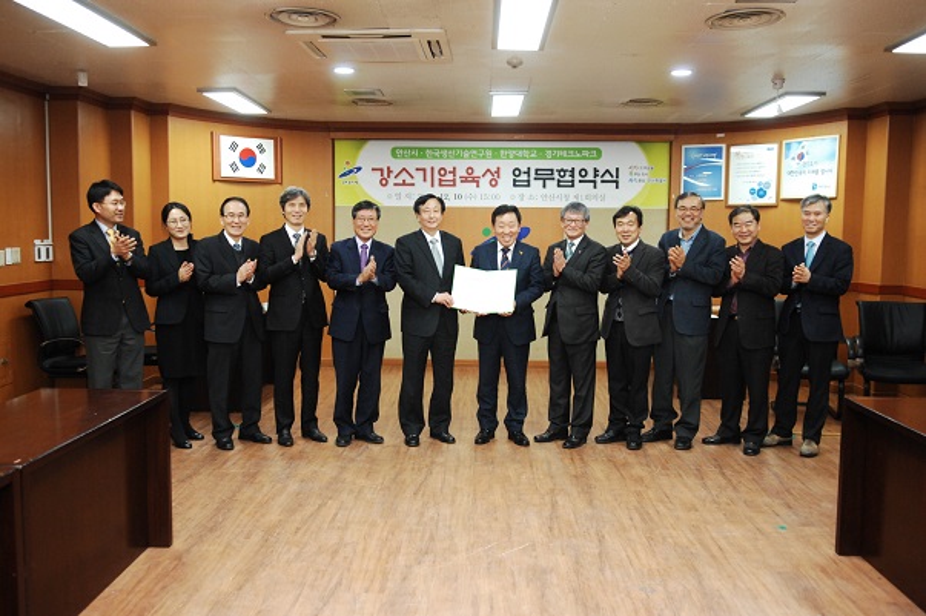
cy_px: 308
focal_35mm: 34
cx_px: 463
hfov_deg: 55.1
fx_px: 887
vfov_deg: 38.3
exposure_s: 1/100
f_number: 2.8
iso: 800
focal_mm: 23
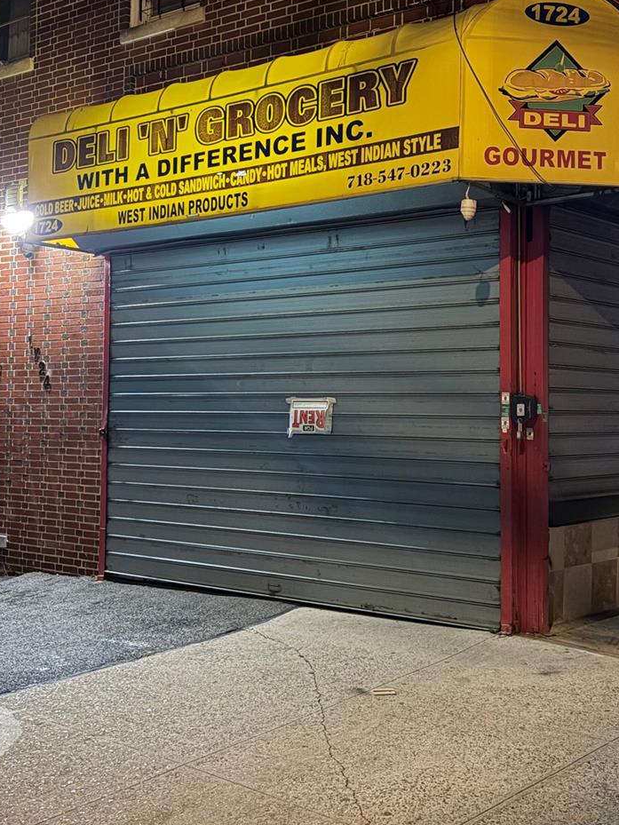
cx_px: 328
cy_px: 356
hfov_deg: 33.6
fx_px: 1025
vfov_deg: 43.7
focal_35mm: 43
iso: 640
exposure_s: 1/15
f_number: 1.6
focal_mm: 5.96
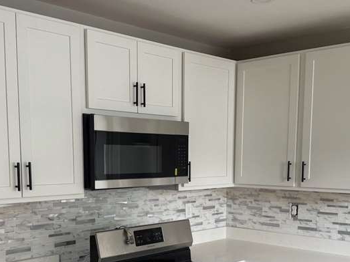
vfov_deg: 30.2
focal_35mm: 47
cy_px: 203
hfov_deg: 40.4
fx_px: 475
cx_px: 169
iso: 160
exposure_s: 1/121
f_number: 1.78
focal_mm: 6.76
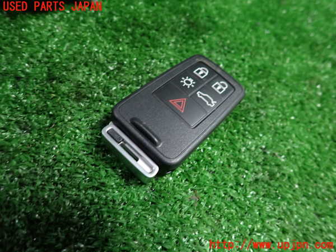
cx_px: 168
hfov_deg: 69.4
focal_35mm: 25
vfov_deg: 54.9
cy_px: 126
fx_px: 243
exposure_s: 1/30
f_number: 2
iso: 250
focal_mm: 4.5
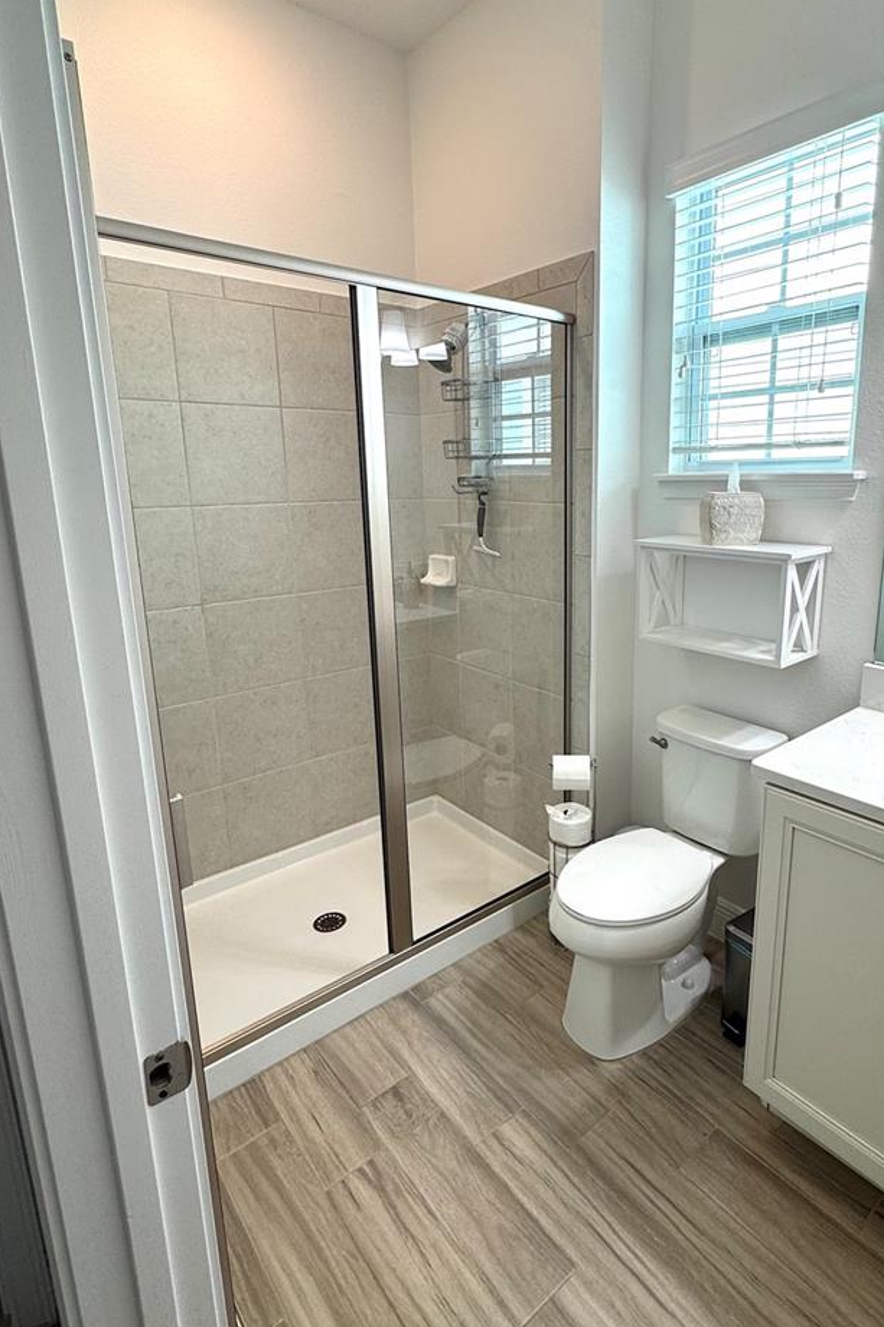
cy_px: 625
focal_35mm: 19
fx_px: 700
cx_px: 528
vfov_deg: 86.8
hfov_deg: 64.0
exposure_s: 1/120
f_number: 2.2
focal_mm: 2.22
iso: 64
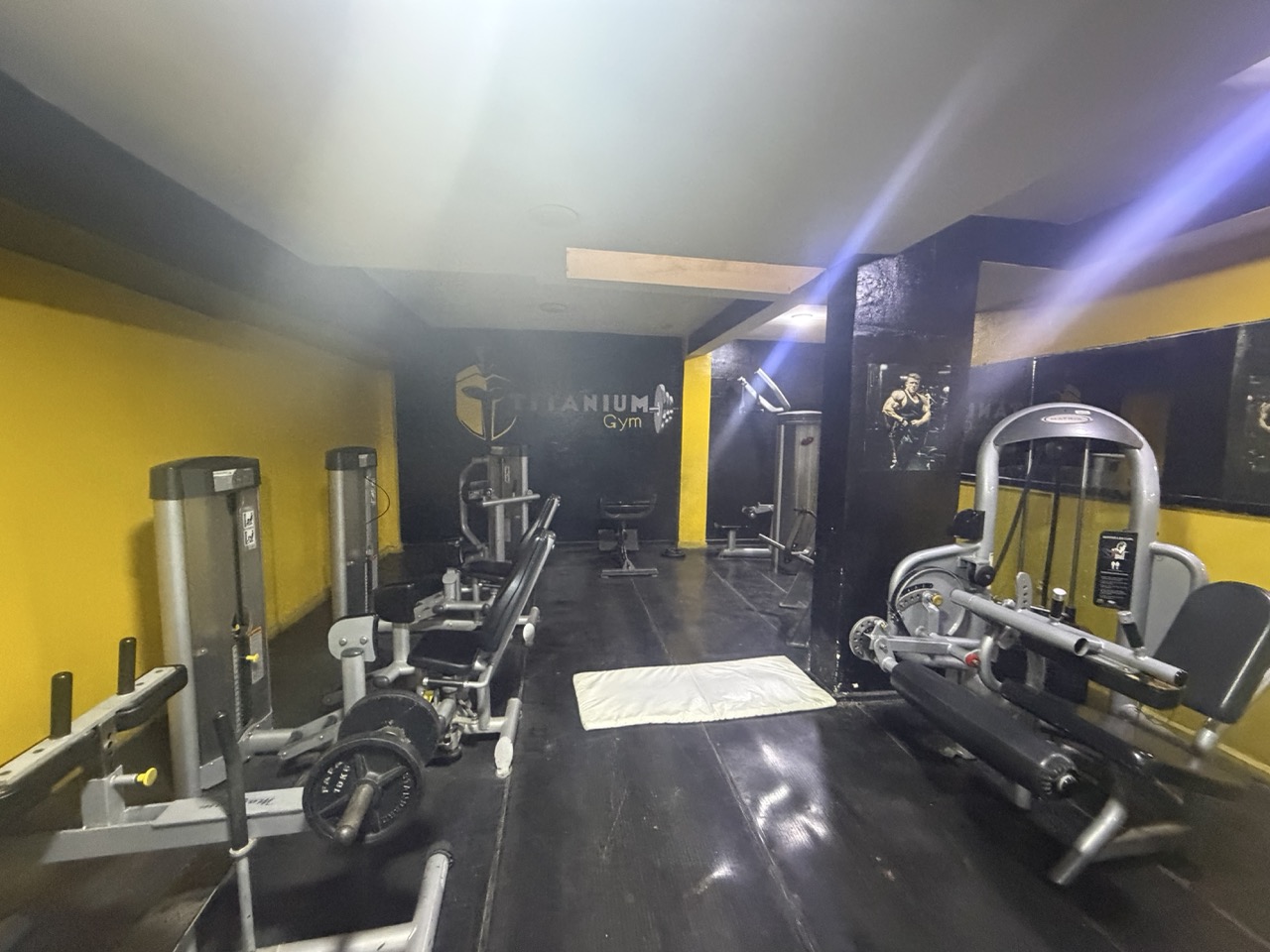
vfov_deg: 85.7
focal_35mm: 14
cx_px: 635
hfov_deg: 102.1
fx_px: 514
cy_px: 476
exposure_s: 1/50
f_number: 2.2
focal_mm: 2.22
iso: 800
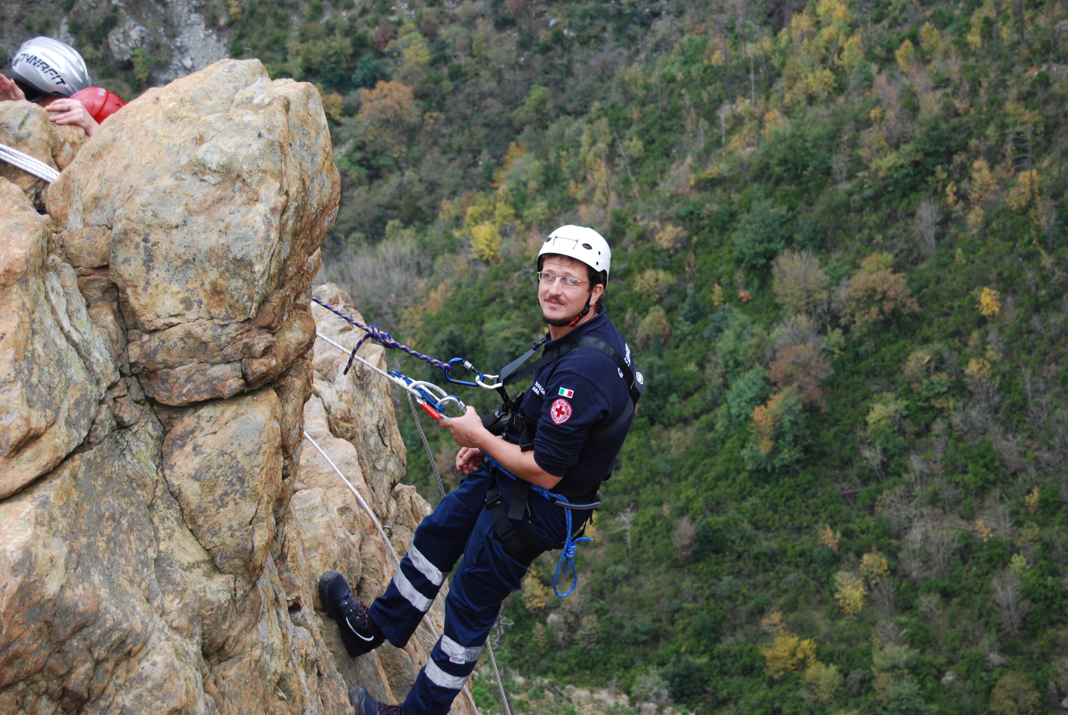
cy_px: 358
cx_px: 534
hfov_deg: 29.2
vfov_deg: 19.8
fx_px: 2050
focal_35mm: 69
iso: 140
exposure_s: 1/125
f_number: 5.6
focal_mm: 46
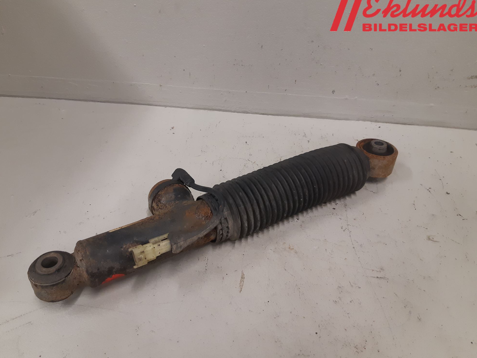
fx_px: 372
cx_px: 231
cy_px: 176
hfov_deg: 65.3
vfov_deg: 51.4
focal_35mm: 27
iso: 125
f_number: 1.7
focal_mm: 3.93
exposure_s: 1/50
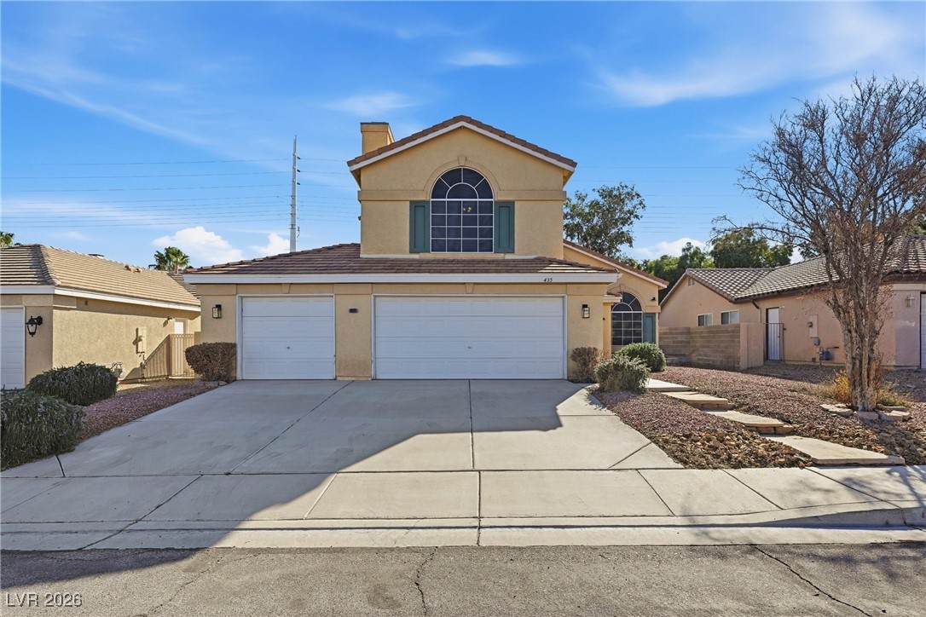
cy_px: 308
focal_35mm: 17
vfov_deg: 70.4
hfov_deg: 93.3
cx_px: 463
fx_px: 437
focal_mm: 17
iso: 64
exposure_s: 1/640
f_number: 9
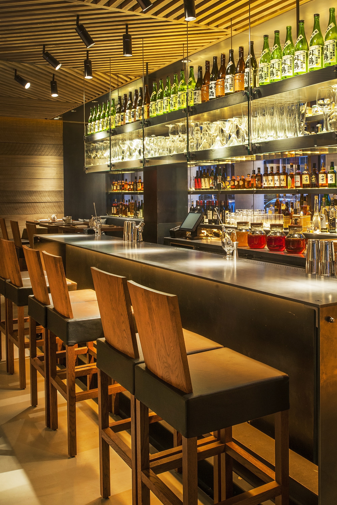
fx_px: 505
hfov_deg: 36.6
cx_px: 218
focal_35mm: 36
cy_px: 254
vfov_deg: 53.1
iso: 320
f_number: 13
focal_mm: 24
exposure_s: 2
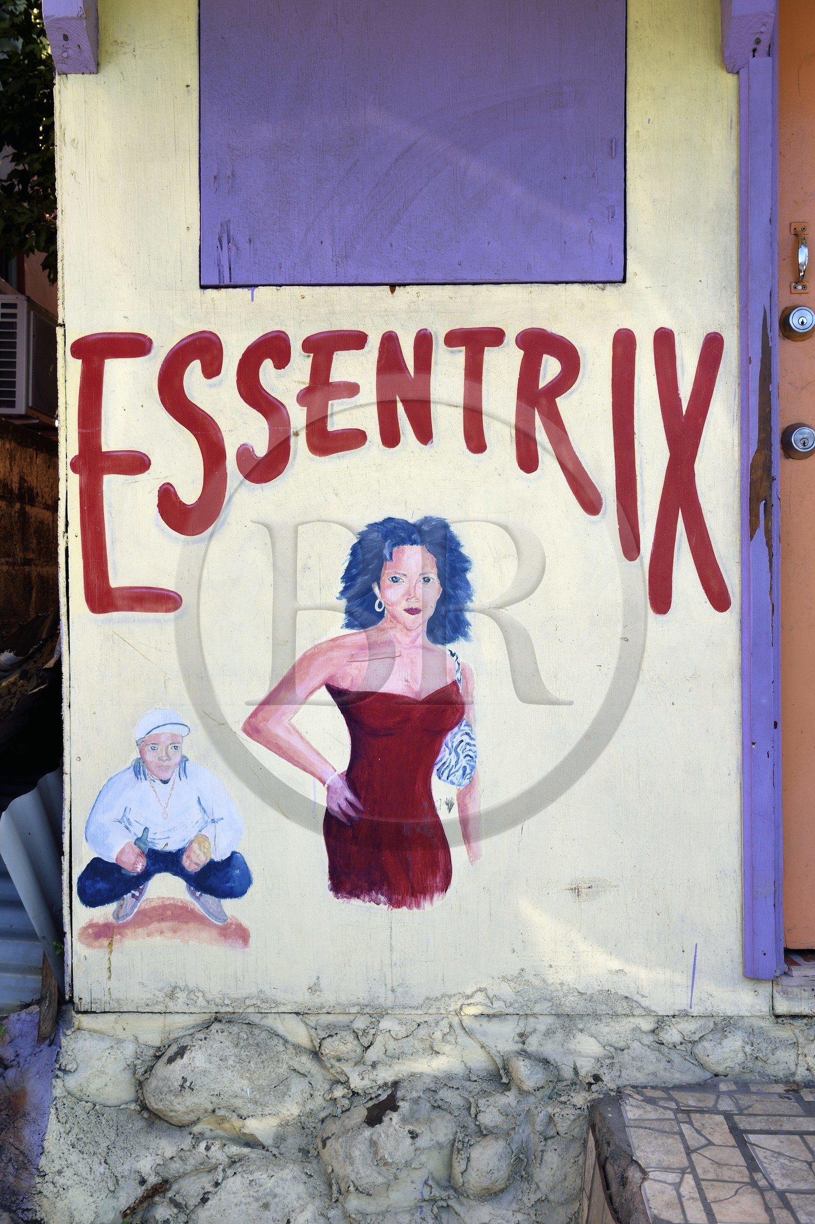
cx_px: 408
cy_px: 612
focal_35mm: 34
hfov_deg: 38.9
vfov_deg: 55.8
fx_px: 1155
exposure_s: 1/160
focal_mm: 34
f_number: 10
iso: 200
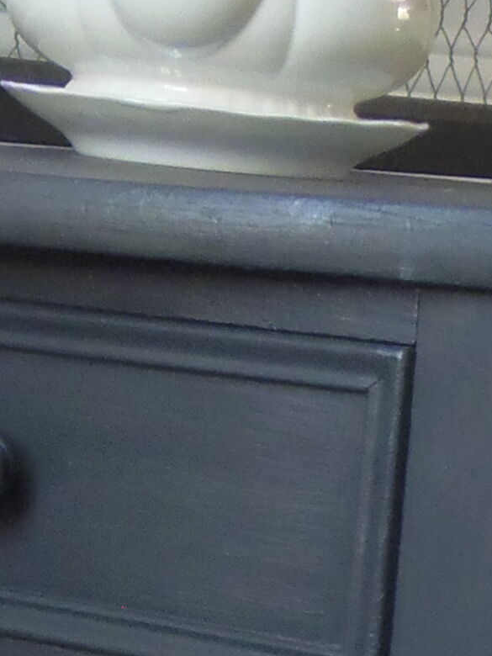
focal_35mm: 132
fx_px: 2502
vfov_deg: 14.3
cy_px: 879
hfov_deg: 11.2
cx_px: 155
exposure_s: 1/30
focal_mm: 4.3
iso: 160
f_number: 2.9
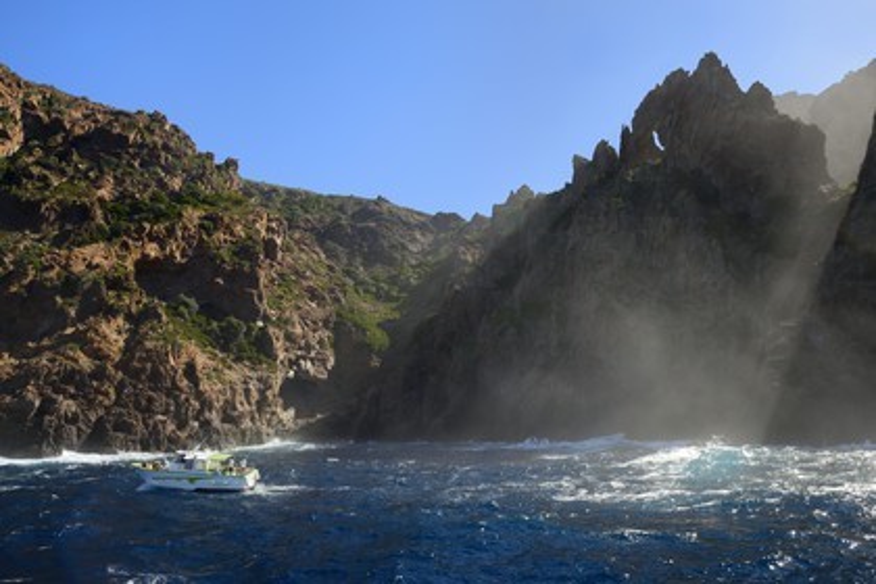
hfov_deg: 73.7
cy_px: 292
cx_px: 438
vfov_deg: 53.1
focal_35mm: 24
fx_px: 584
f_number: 10
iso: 400
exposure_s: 1/640
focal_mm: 24
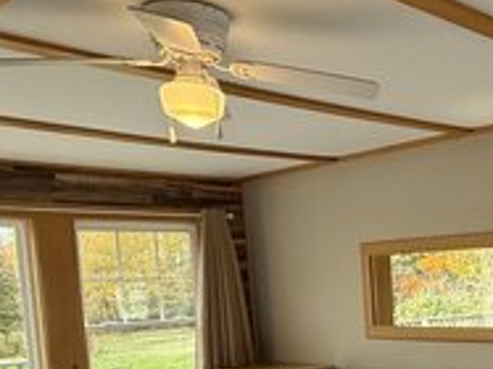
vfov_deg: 28.9
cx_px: 540
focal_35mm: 48
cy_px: 340
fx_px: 683
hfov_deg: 34.4
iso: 50
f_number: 2.2
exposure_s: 1/120
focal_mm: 2.22
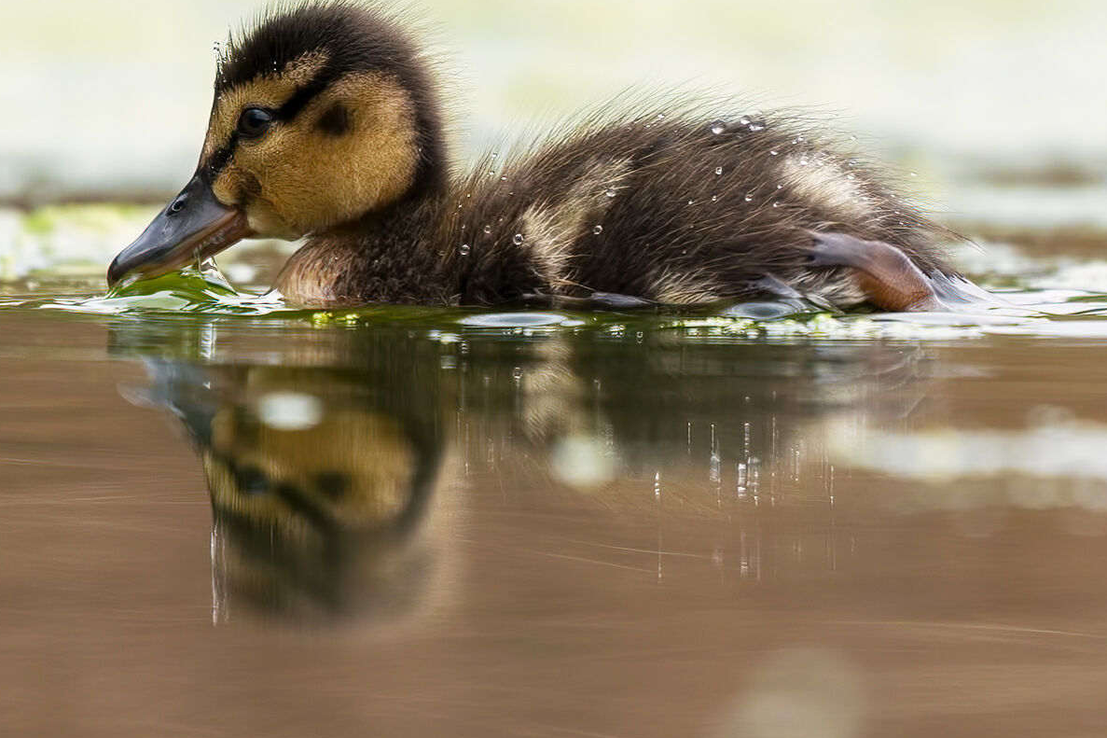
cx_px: 150
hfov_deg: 2.5
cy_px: 92
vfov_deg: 1.7
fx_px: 24872
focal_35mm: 809
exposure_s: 1/640
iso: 800
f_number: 5.6
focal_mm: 400
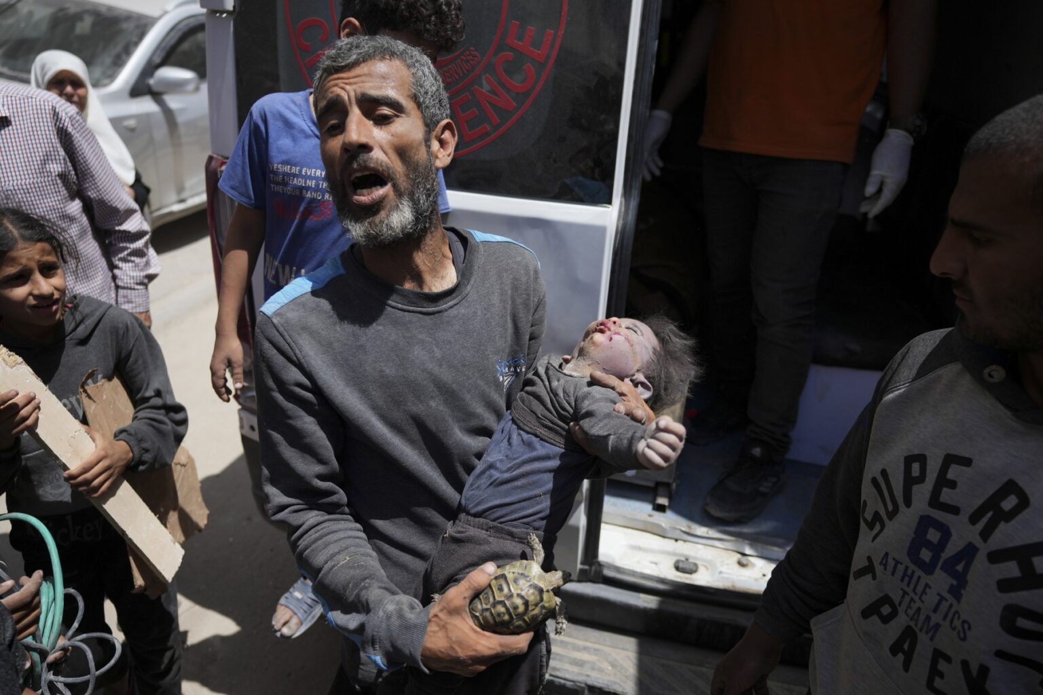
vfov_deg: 53.1
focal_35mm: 24
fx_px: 695
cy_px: 348
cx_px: 522
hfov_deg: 73.7
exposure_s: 1/4000
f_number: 2.8
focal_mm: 24
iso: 200
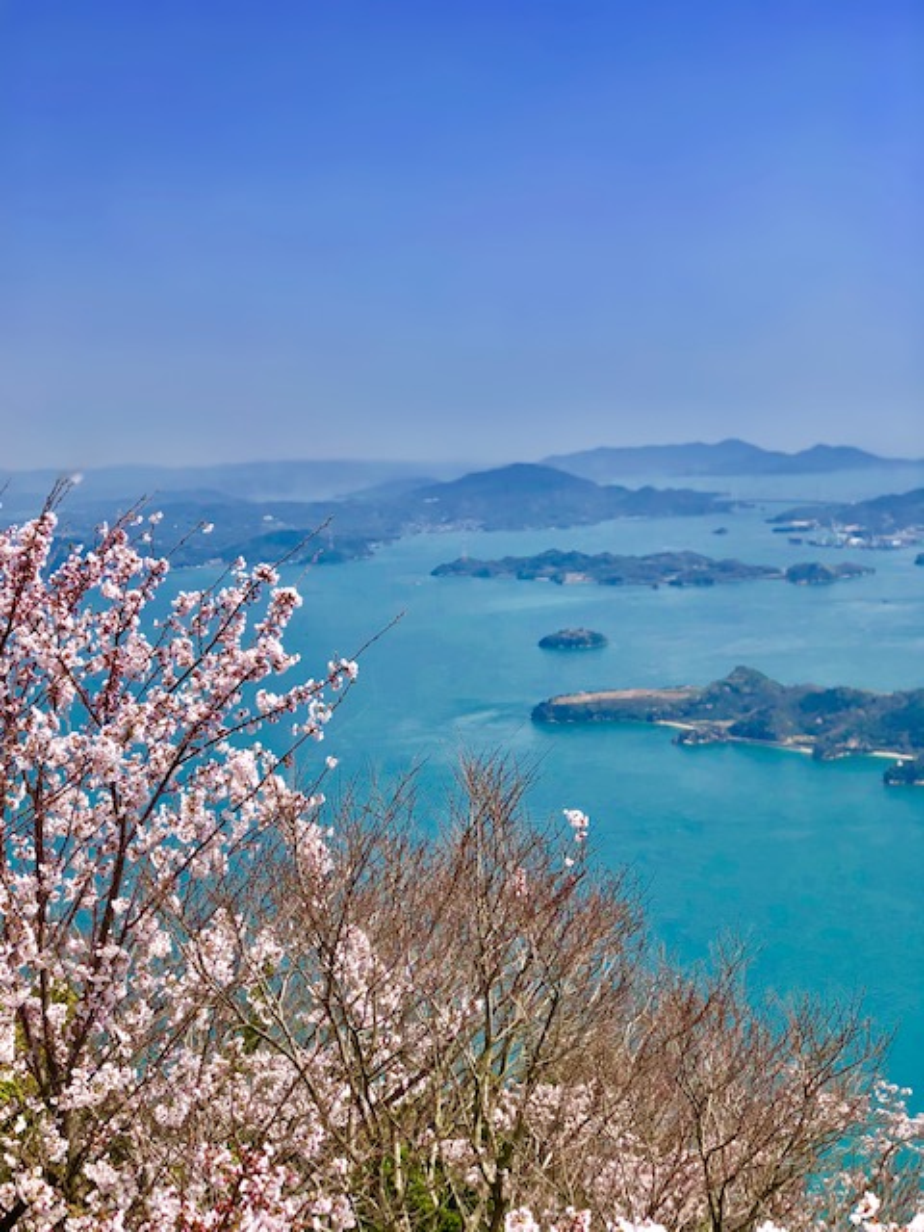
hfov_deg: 25.7
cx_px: 462
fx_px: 2029
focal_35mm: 57
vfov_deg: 33.8
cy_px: 616
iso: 20
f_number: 2.8
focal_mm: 6.6
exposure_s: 1/1043
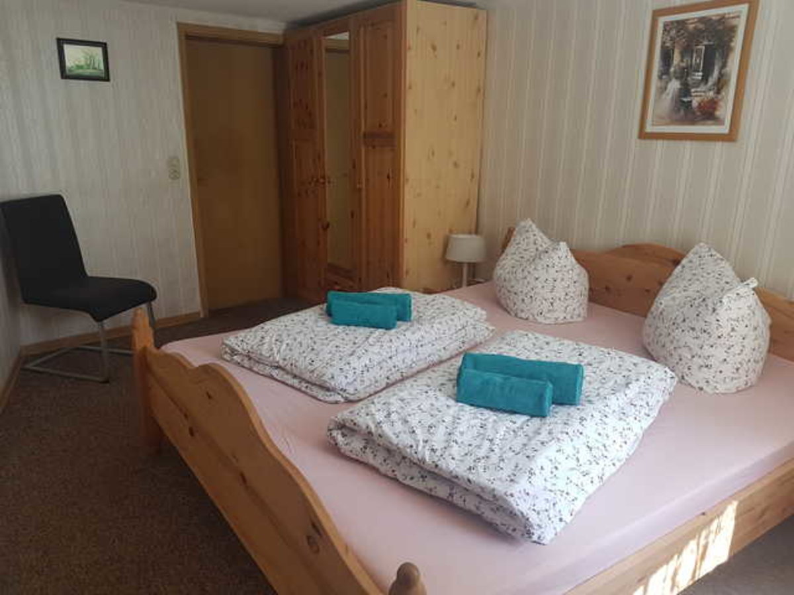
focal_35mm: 26
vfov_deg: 53.1
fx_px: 596
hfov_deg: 67.3
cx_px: 397
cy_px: 298
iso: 40
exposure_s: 1/60
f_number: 1.7
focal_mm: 4.2
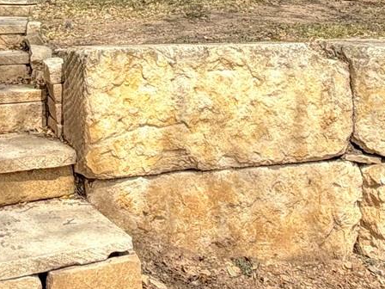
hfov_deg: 30.0
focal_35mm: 64
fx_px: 712
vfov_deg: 20.8
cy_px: -88
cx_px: 115
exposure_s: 1/809
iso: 20
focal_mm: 2.22
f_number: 2.2
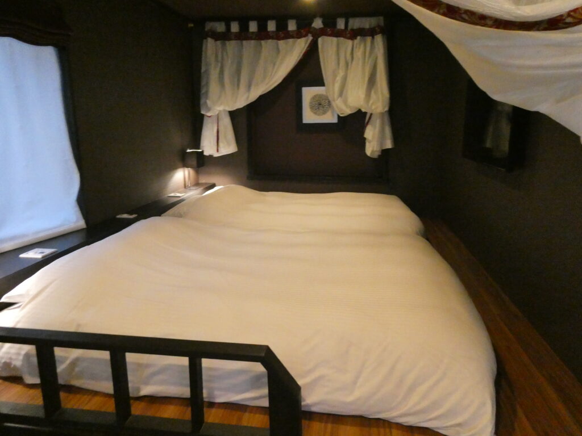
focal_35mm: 24
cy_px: 218
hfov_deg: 71.6
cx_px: 291
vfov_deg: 56.8
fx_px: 404
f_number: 3.3
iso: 1600
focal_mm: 4.3
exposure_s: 1/40
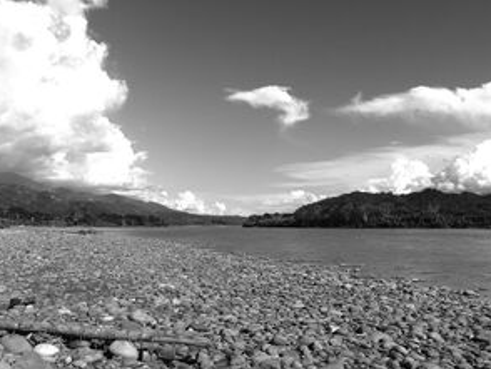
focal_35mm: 34
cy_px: 129
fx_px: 483
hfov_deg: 53.2
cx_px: 175
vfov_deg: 41.4
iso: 160
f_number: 3.5
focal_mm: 4.5
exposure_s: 1/1600
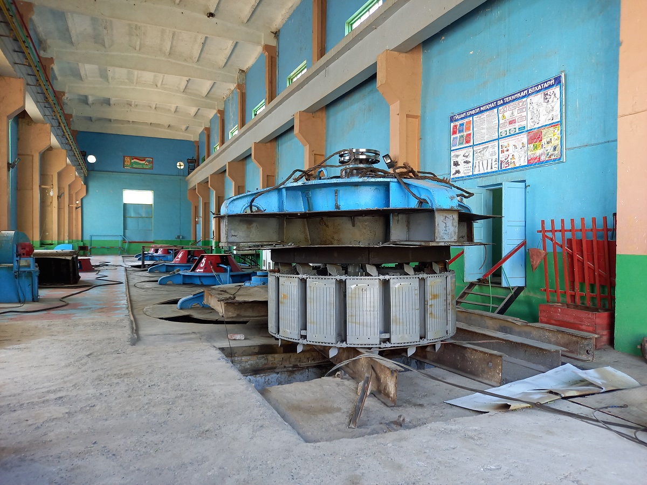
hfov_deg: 69.4
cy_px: 242
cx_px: 324
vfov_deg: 54.9
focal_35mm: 25
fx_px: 467
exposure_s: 1/50
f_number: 2
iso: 125
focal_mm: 4.6
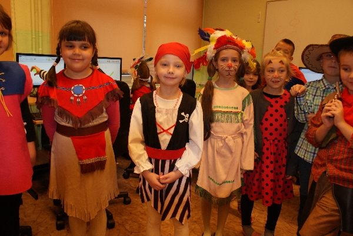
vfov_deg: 48.1
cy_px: 118
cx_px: 176
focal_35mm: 27
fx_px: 265
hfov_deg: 67.3
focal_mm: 18
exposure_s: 1/60
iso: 400
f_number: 5.6
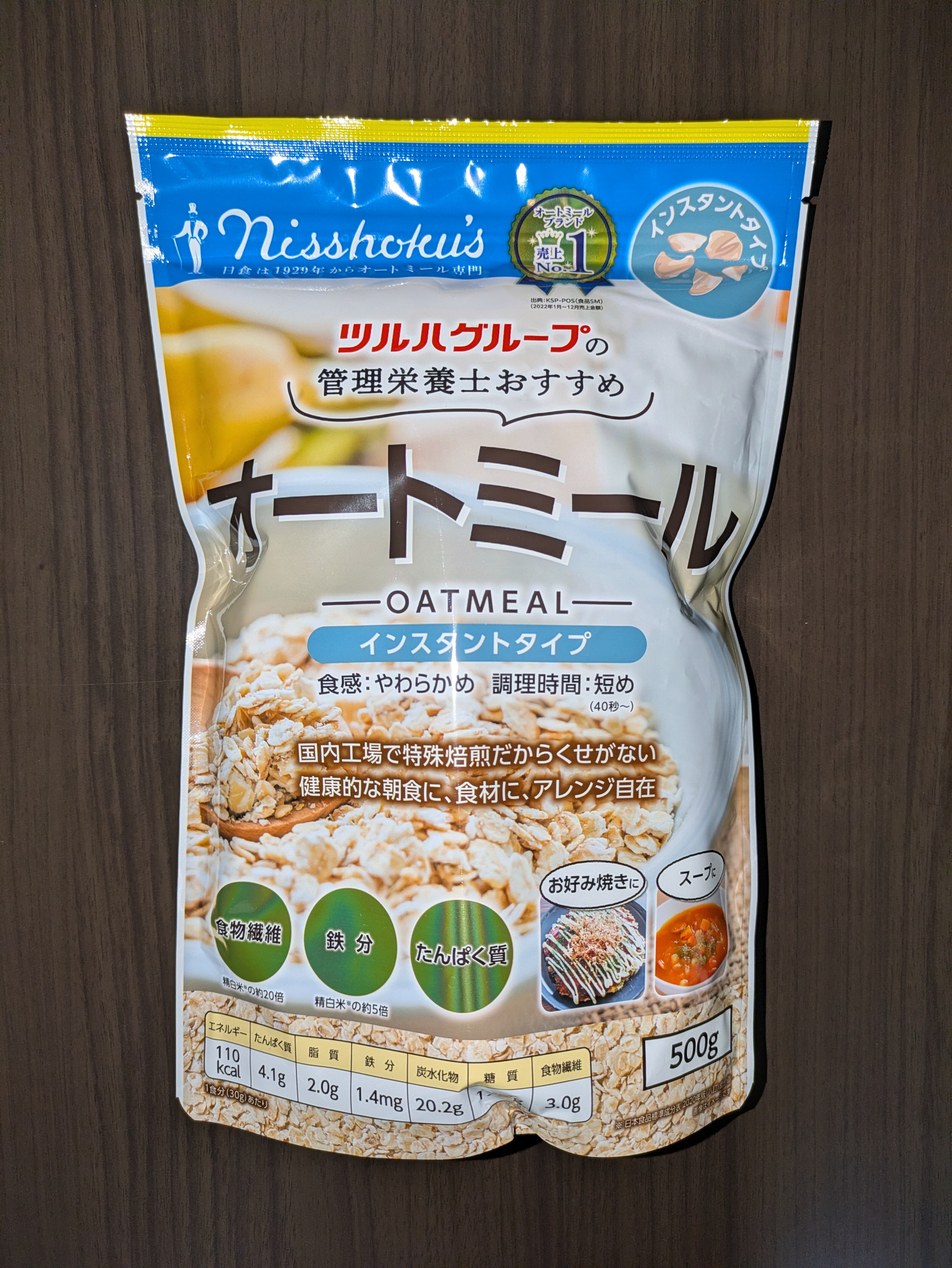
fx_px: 916
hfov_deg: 54.9
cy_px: 634
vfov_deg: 69.4
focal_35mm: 25
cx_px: 476
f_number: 1.89
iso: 175
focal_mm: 5.43
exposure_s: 1/60
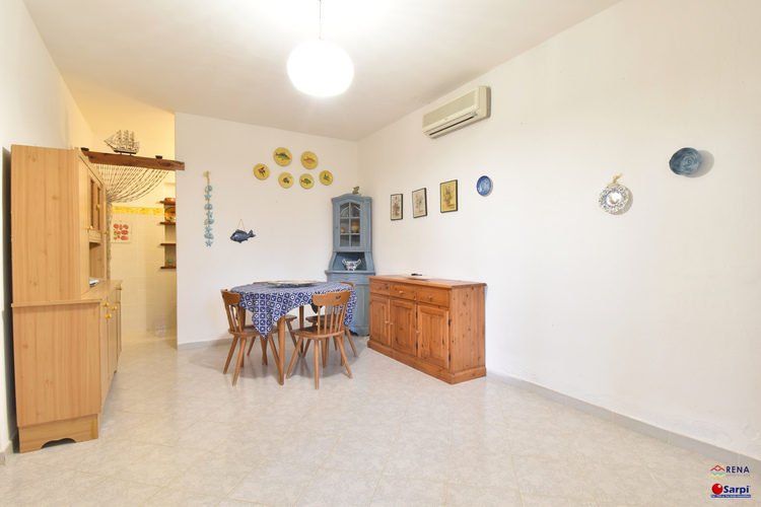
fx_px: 365
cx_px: 380
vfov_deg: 69.7
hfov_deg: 92.4
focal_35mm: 17
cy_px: 254
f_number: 11
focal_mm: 11.5
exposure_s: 1.3
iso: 400
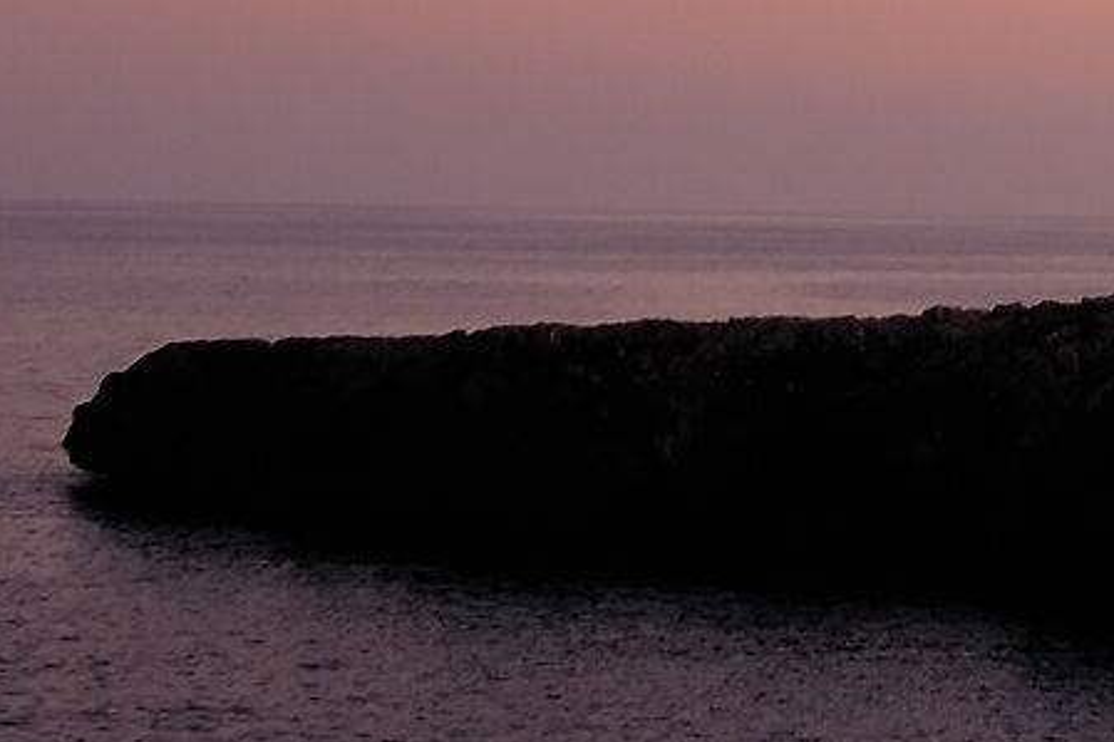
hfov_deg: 10.9
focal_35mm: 187
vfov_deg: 7.1
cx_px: 965
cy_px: -660
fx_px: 5784
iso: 400
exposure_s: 1/210
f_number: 1.4
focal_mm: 23
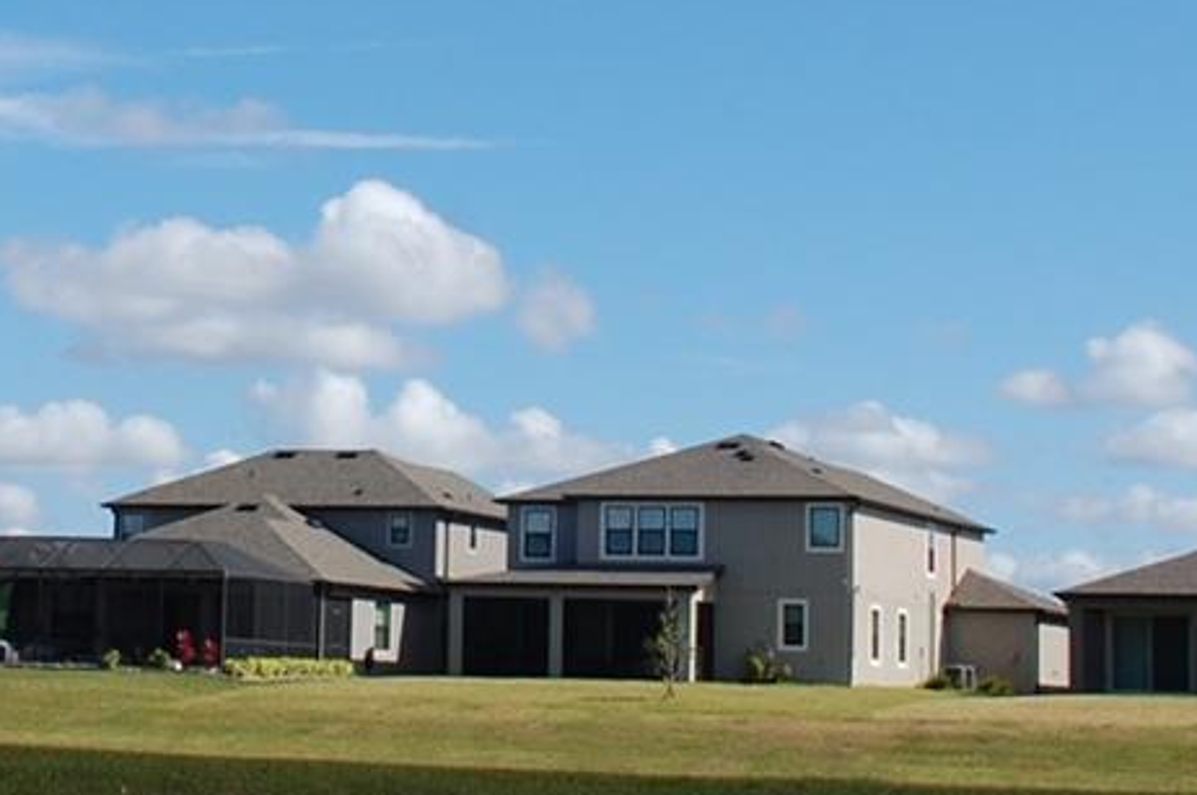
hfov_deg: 19.3
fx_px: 3454
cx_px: 101
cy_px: 35
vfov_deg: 13.0
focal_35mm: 104
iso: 200
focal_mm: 20
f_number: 10
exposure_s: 1/400
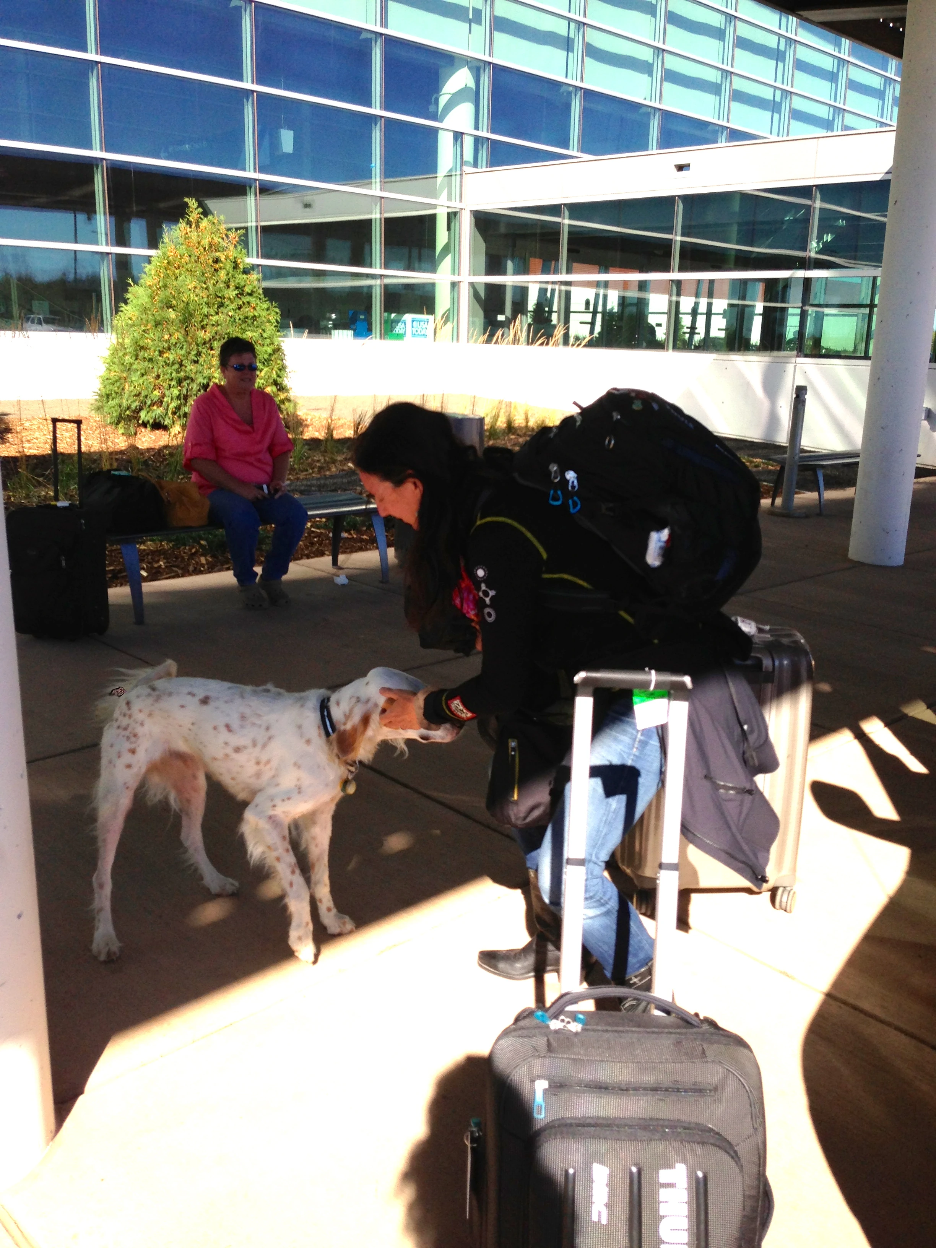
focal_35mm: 33
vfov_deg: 55.4
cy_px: 624
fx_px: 1190
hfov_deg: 42.9
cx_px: 468
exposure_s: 1/919
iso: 50
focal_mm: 4.13
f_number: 2.4
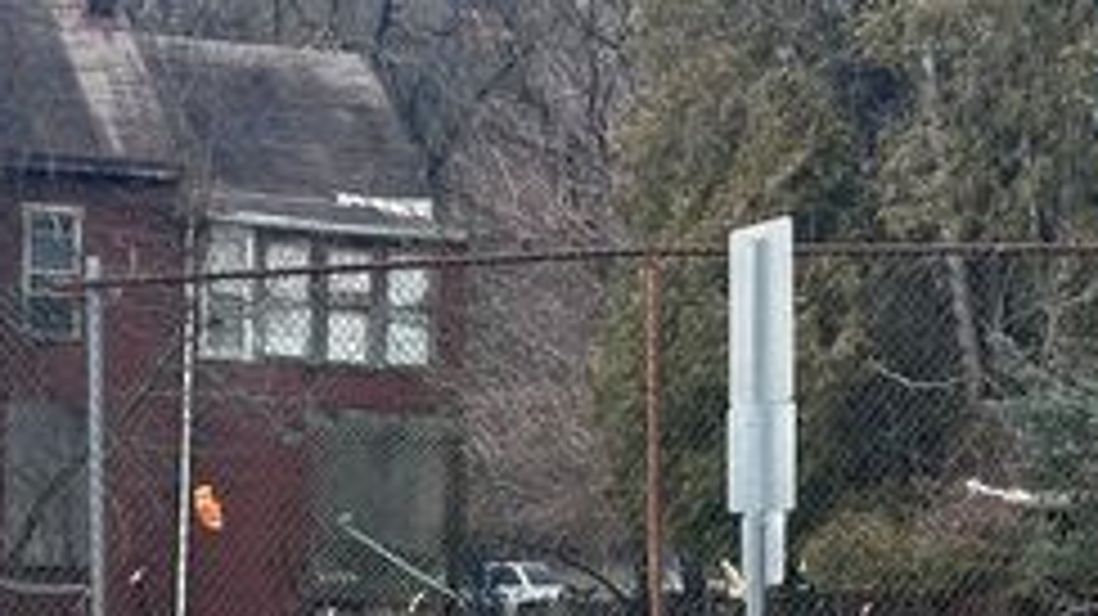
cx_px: 130
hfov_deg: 19.7
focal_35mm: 107
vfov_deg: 11.2
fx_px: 3114
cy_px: 623
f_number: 1.78
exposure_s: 1/185
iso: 50
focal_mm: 6.86
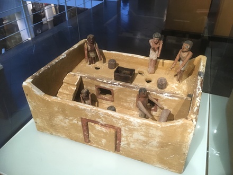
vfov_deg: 48.2
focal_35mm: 29
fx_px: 195
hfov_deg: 61.7
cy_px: 88
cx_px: 116
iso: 160
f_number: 2.2
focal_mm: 4.15
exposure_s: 1/33
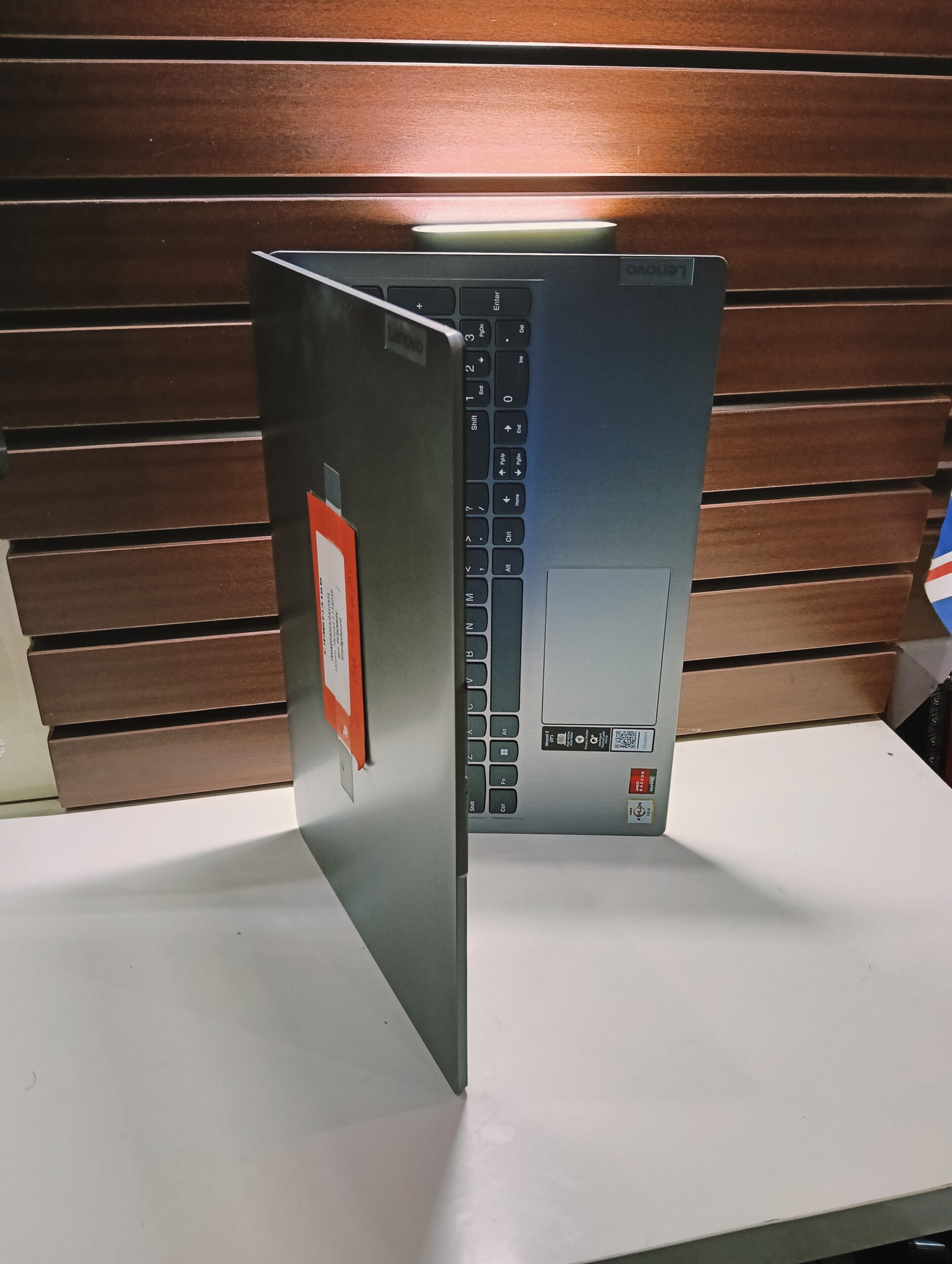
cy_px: 632
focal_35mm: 27
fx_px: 987
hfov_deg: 51.5
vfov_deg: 65.2
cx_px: 476
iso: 400
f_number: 1.8
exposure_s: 1/33.3
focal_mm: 3.98
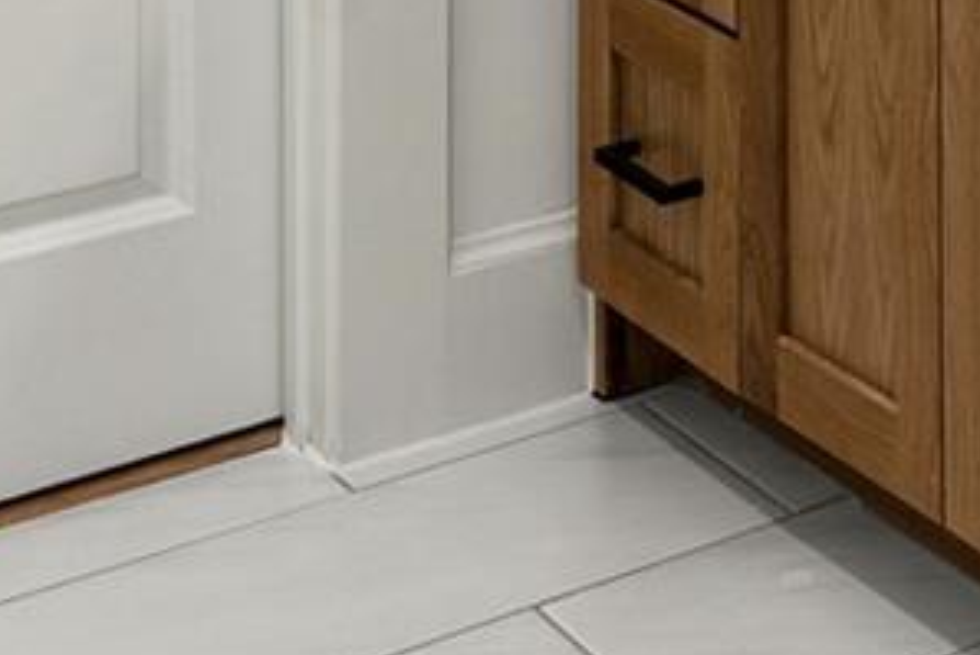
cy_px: -927
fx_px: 2996
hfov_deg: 15.5
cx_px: 1851
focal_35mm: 110
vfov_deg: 10.6
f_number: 9
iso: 200
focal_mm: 16
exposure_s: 1/1.25
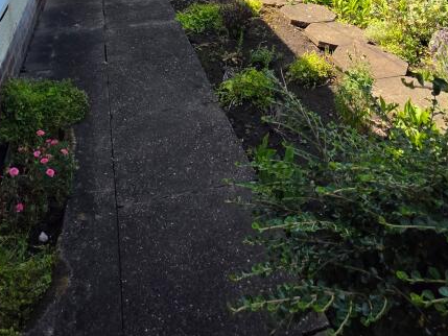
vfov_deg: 36.4
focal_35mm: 31
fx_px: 401
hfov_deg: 58.3
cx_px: 218
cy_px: -55
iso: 40
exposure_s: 1/1202
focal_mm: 2.2
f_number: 1.9
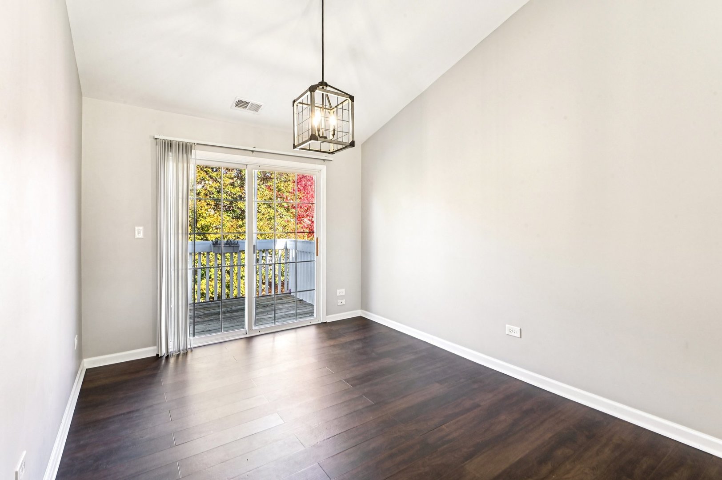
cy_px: 240
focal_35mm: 16
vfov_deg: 73.7
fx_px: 321
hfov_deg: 96.8
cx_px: 361
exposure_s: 1/30
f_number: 13
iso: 400
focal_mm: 16
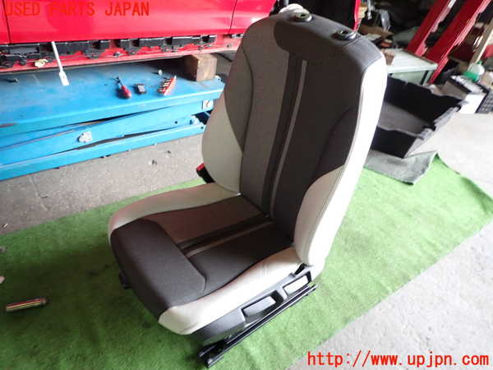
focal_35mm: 25
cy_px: 185
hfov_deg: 69.4
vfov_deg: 54.9
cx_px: 246
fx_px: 356
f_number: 2
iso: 200
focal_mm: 4.5
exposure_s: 1/50
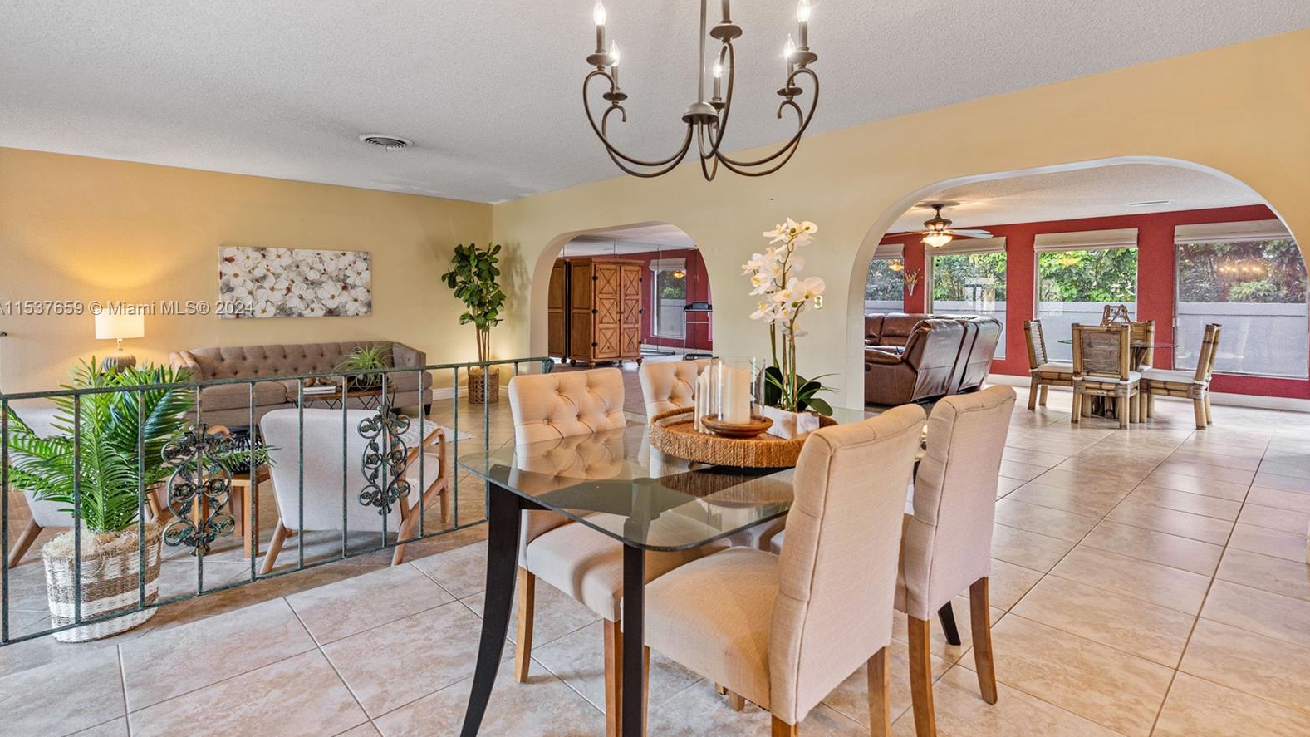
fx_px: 591
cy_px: 309
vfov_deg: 63.5
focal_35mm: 17
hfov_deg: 95.9
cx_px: 653
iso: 640
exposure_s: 1/13
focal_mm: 16
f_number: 4
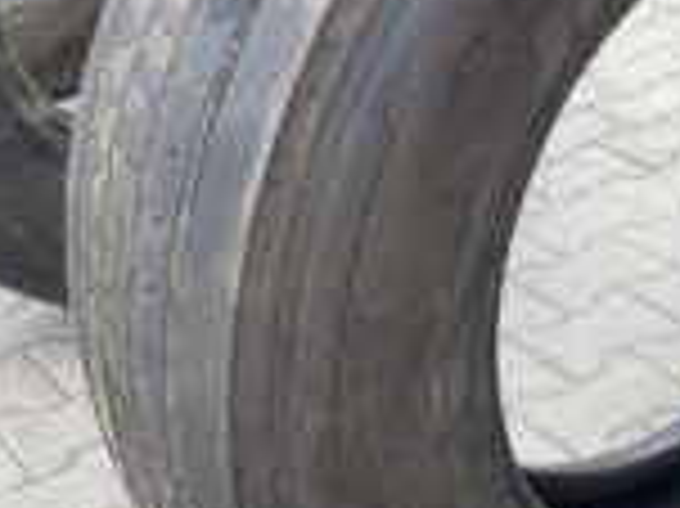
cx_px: 630
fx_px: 1453
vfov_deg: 19.9
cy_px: 223
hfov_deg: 25.4
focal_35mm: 74
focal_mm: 4.25
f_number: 1.8
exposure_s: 1/620
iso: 32
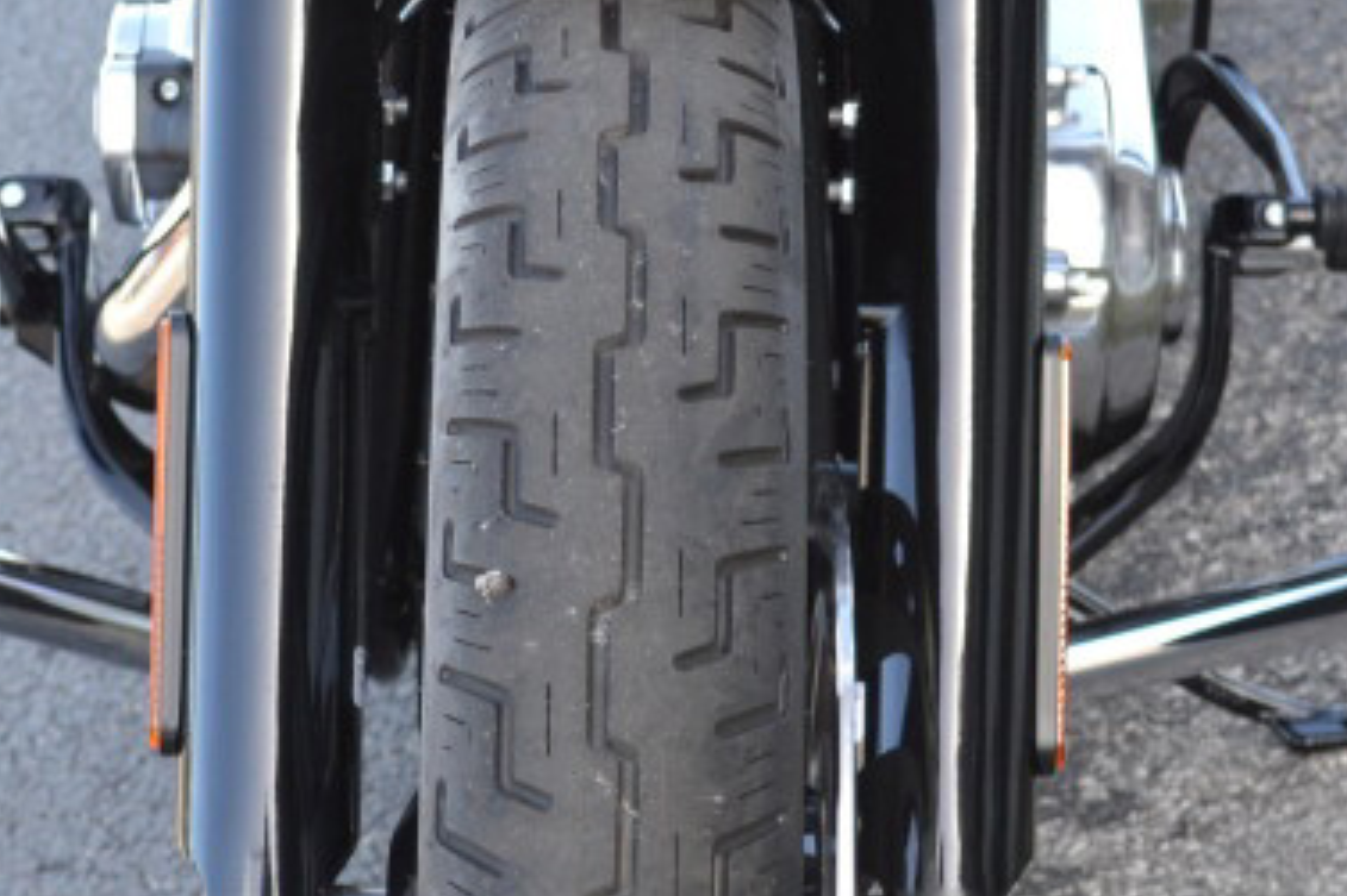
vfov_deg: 9.8
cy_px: 817
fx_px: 5183
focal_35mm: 139
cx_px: 600
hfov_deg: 14.8
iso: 250
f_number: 5.6
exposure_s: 1/125
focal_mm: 29
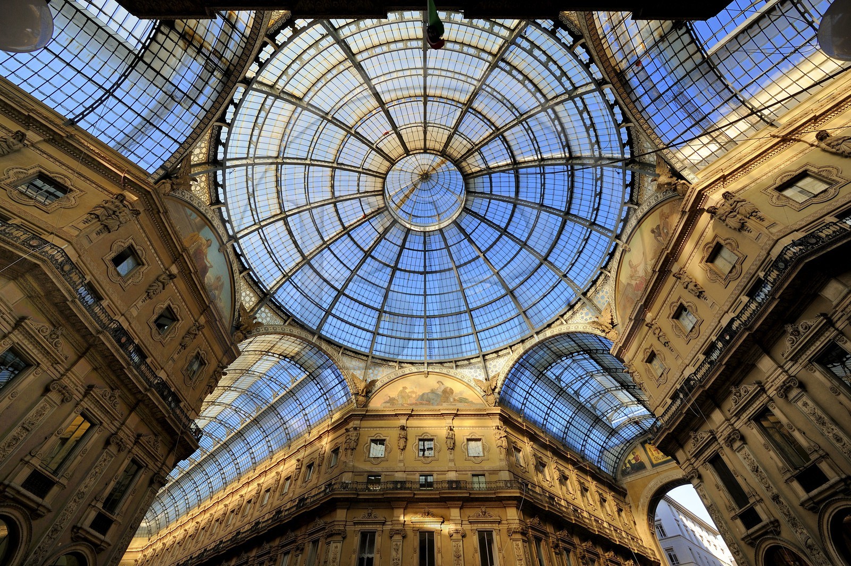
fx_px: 331
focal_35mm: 14
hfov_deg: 104.3
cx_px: 426
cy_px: 283
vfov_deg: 81.1
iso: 400
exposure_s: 1/125
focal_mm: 14
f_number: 10
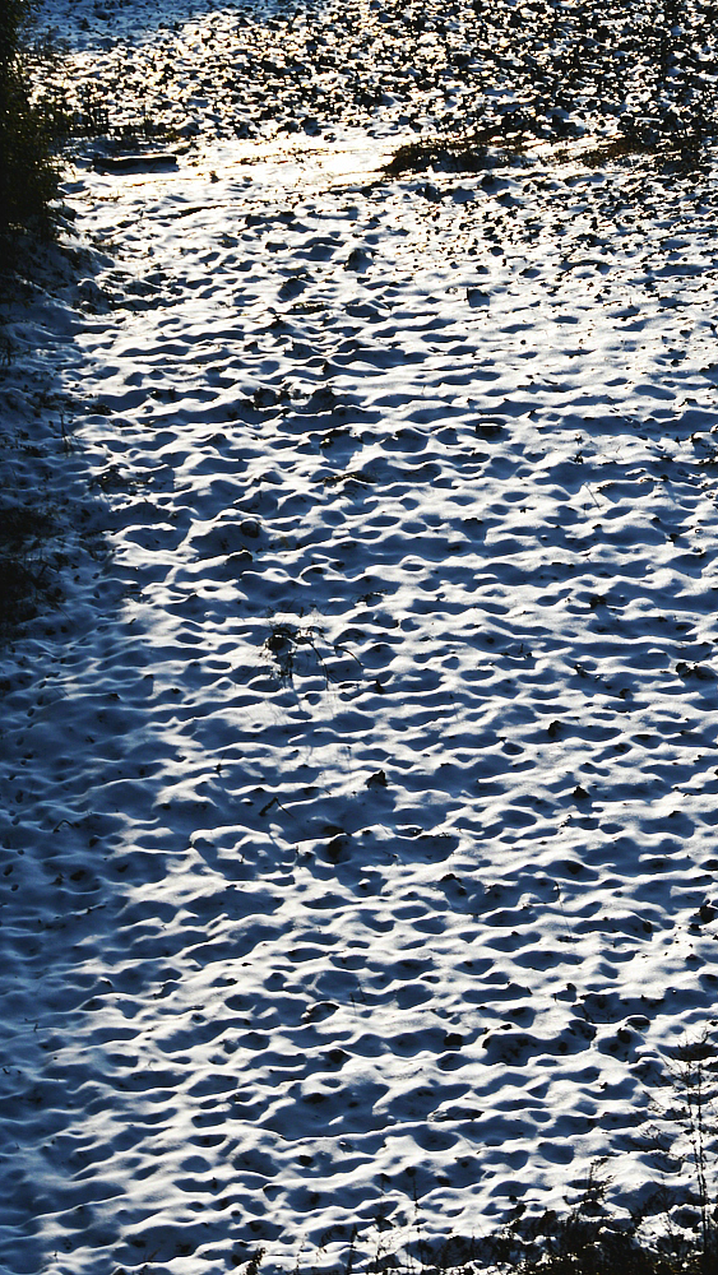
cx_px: 454
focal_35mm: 142
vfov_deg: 15.2
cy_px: 583
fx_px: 4790
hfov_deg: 8.6
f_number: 11
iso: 100
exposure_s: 1/640
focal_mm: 75
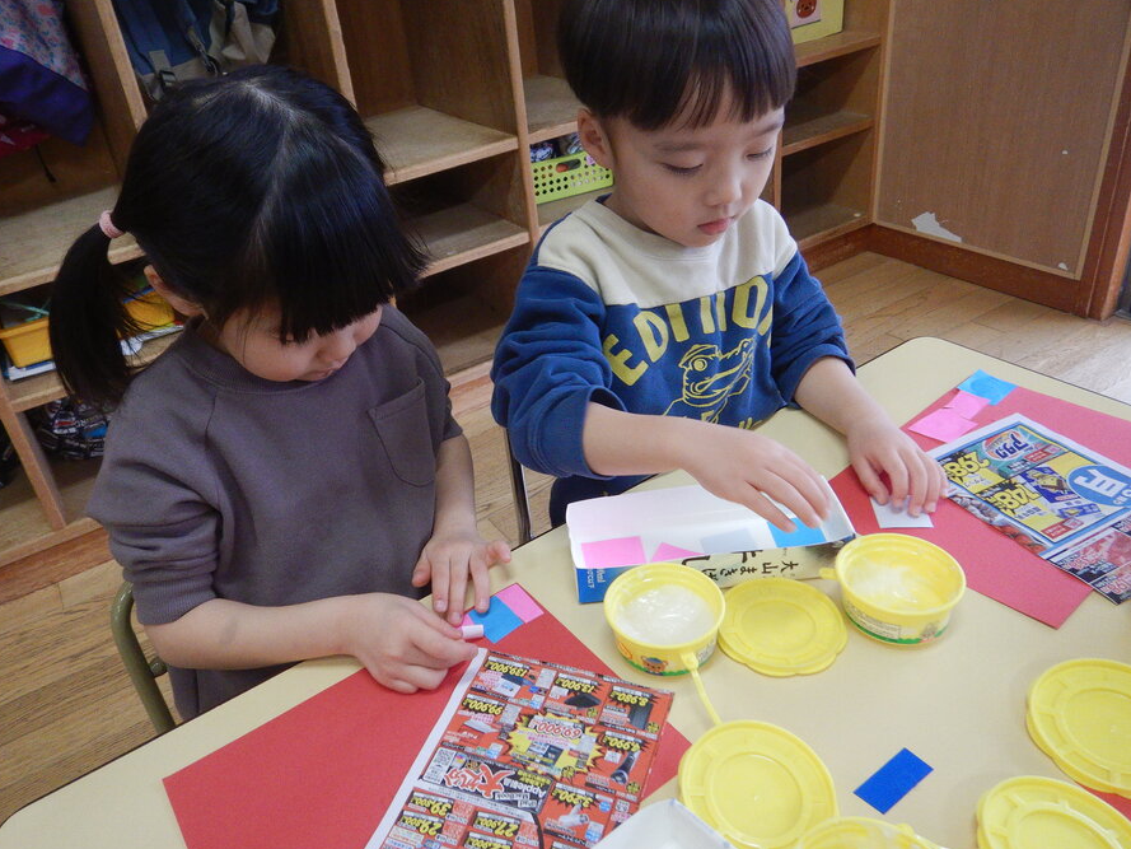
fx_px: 882
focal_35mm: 27
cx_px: 515
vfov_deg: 51.3
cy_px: 387
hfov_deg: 65.2
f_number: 2.8
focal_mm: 4.3
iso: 125
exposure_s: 1/40
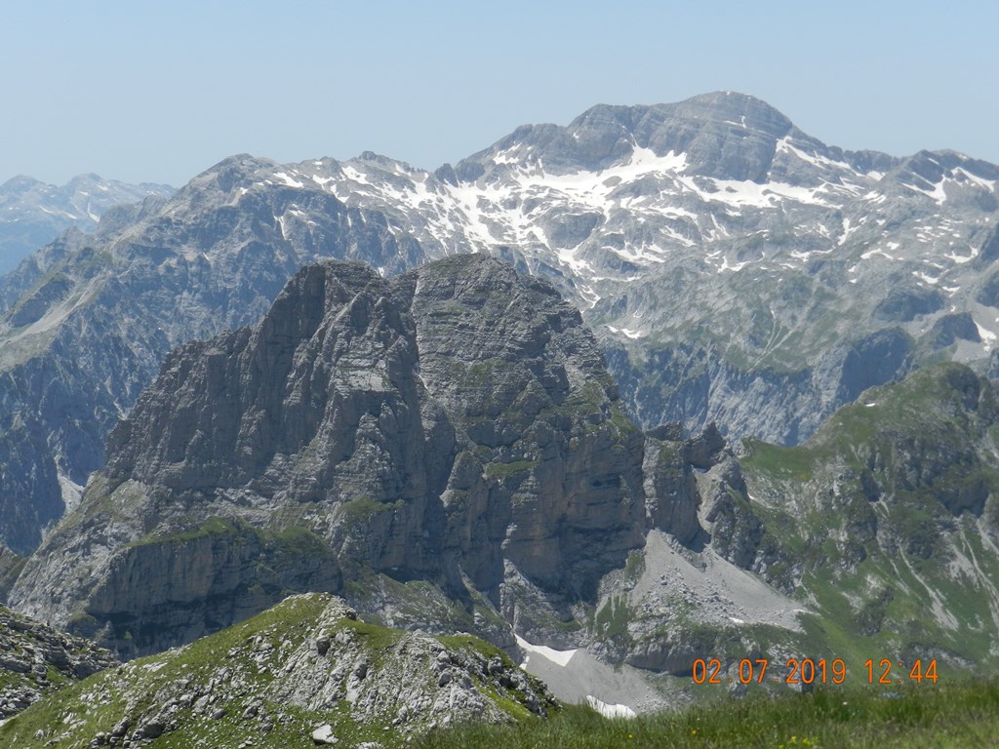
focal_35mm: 84
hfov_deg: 23.3
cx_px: 500
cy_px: 374
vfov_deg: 17.6
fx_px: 2424
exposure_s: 1/1250
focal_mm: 14.9
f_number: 4.4
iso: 160
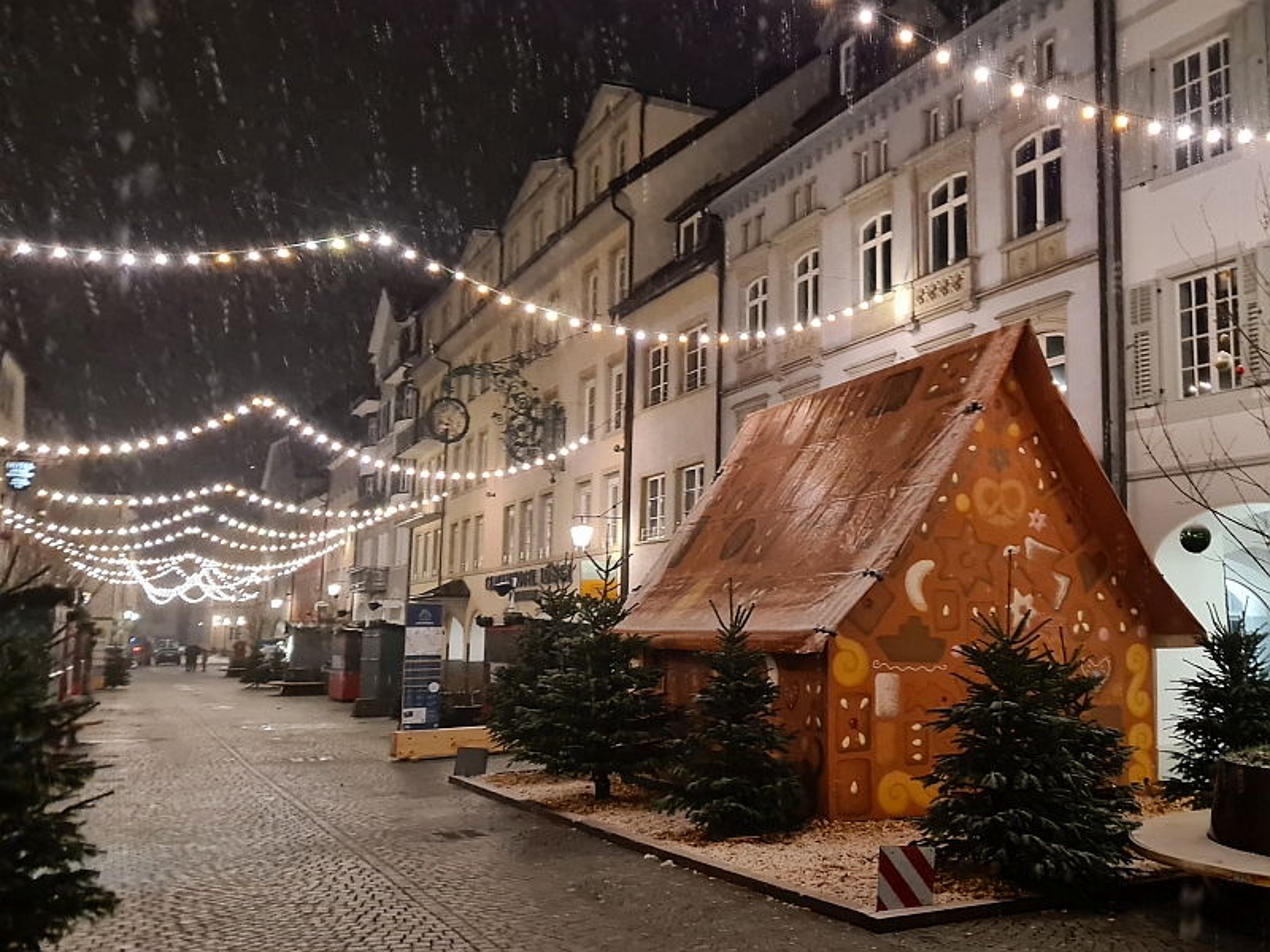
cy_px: 476
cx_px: 635
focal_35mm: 26
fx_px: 954
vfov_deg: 53.1
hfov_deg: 67.3
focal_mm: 5.4
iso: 500
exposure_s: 1/25
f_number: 1.8
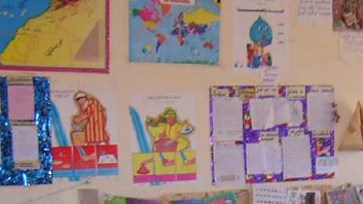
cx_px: 292
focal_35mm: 89
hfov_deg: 23.6
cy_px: 261
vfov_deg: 13.1
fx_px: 856
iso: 103
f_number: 2.6
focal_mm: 4.7
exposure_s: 1/30
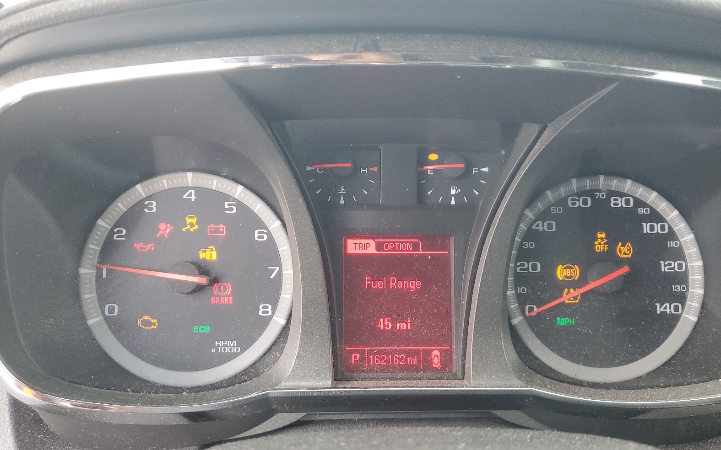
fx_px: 550
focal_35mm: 28
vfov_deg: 44.4
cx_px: 364
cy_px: 257
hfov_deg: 66.5
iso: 93
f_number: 1.5
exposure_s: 1/120
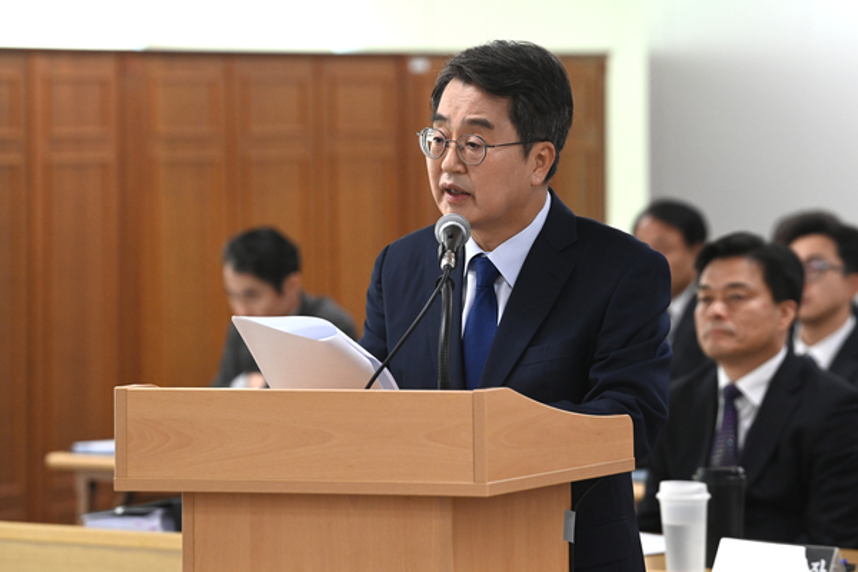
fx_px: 4766
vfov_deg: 6.9
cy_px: 286
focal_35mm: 200
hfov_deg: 10.3
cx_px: 429
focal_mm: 200
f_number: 5.6
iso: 3200
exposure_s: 1/250
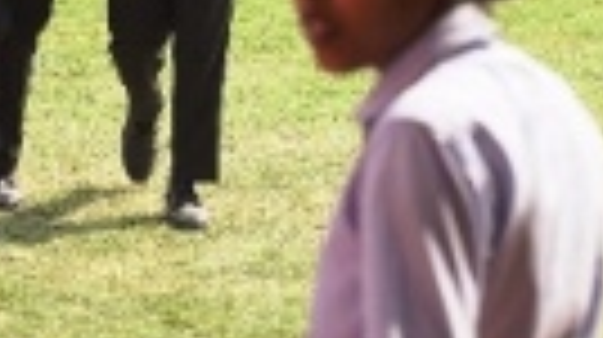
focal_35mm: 253
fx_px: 4040
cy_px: -320
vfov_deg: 4.7
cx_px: 151
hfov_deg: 8.5
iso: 160
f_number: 3.2
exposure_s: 1/1000
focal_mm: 48
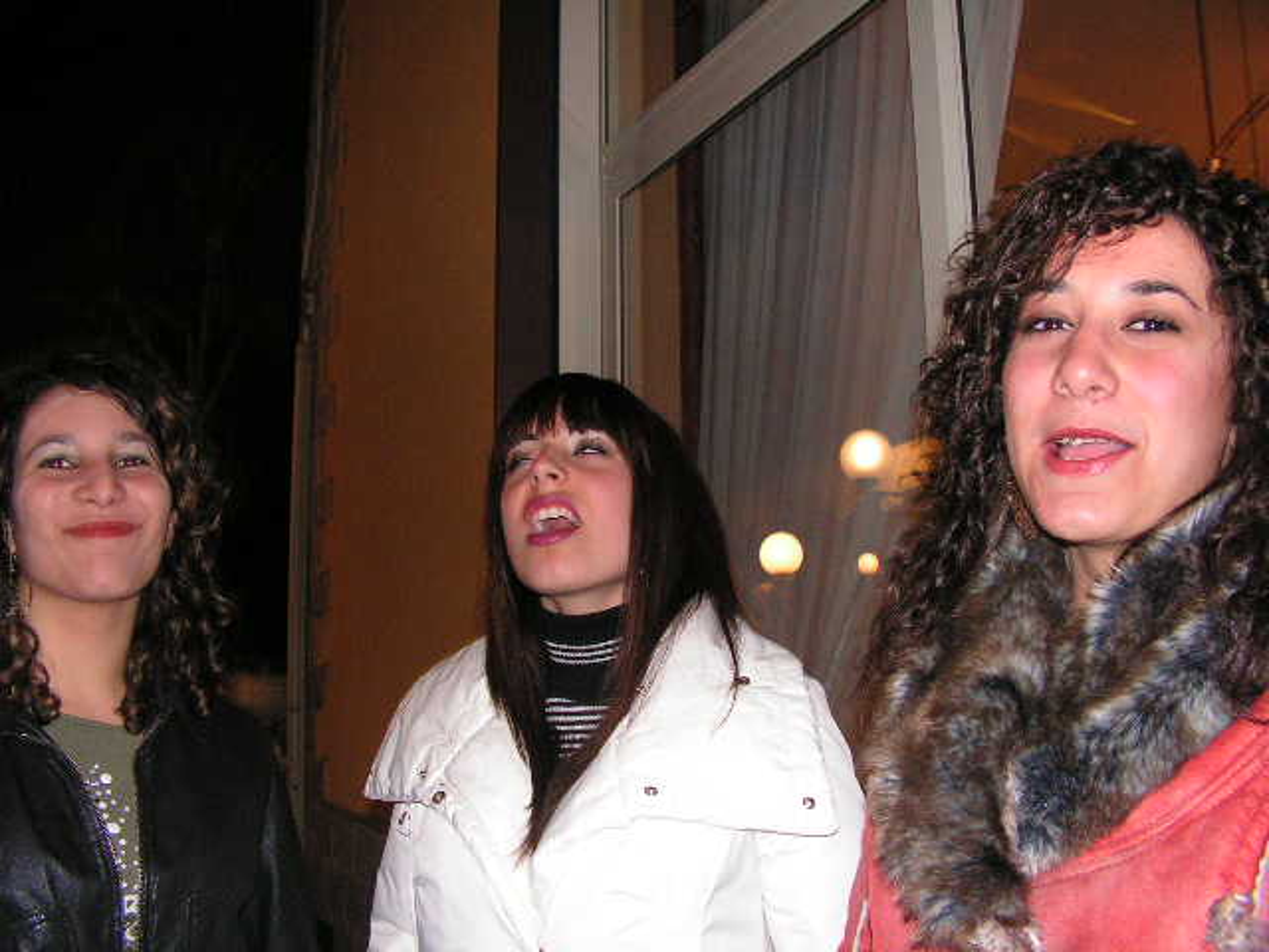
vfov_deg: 39.7
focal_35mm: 36
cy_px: 476
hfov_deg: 51.4
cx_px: 634
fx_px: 1320
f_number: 3.2
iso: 200
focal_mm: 6
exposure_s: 1/40
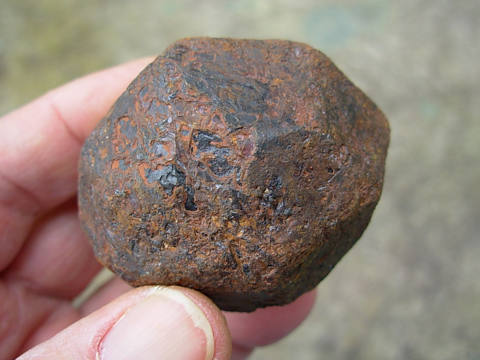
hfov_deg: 49.0
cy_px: 180
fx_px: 527
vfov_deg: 37.7
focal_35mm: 38
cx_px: 240
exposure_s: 1/58.7
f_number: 2.9
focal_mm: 6.3
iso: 50
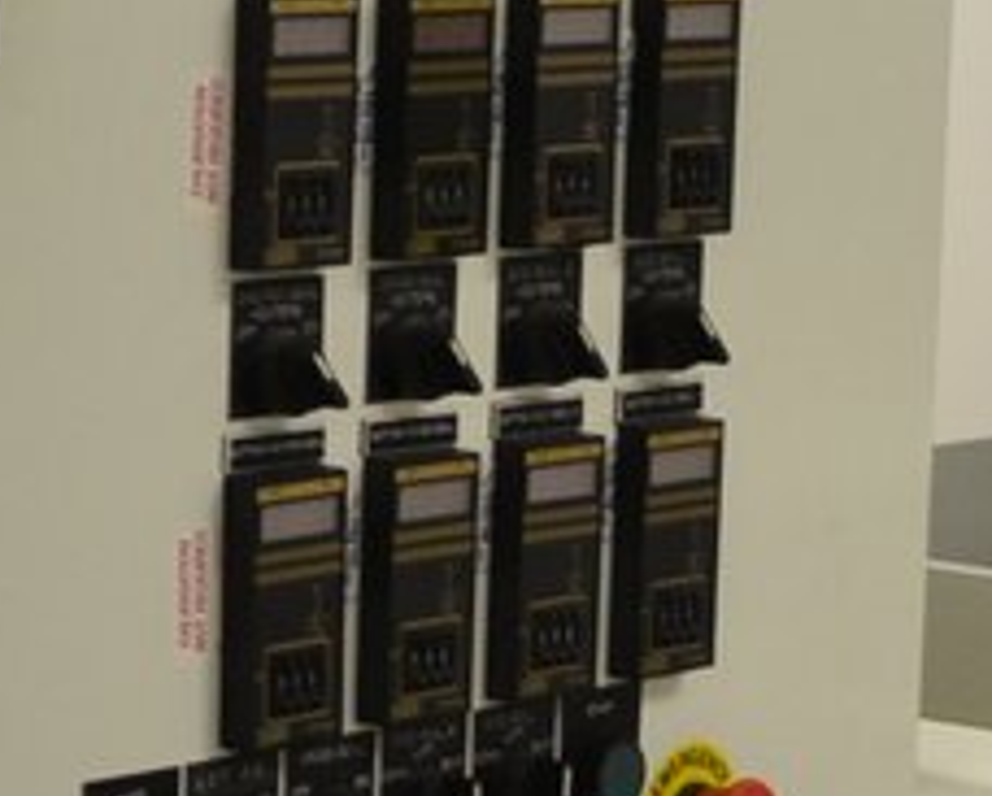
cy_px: 924
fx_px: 5556
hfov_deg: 10.1
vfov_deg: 8.1
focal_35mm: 189
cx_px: 1057
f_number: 5
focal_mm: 18
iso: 400
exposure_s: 1/50
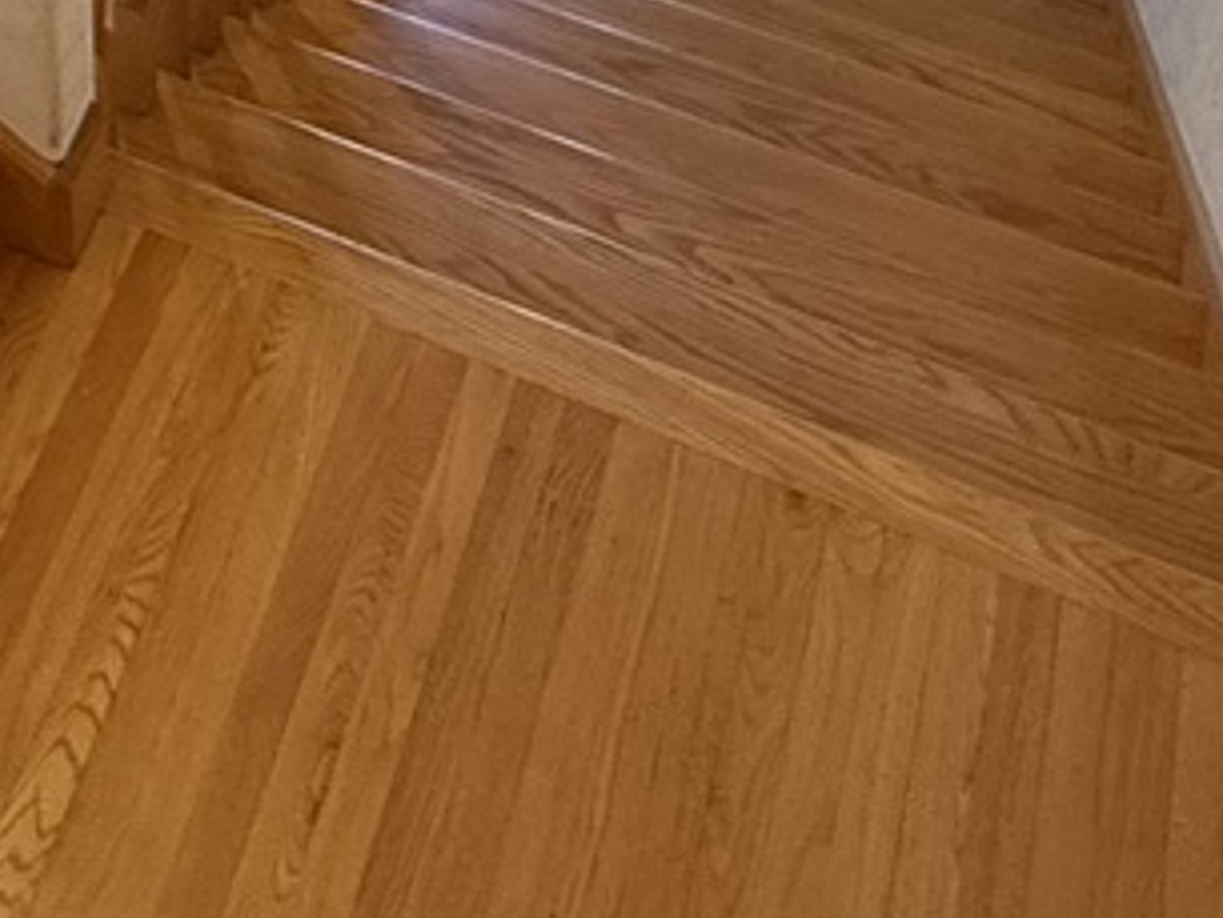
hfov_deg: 27.4
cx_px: -56
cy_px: -573
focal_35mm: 66
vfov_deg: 18.8
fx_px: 2333
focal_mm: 2.22
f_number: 2.2
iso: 400
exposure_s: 1/120
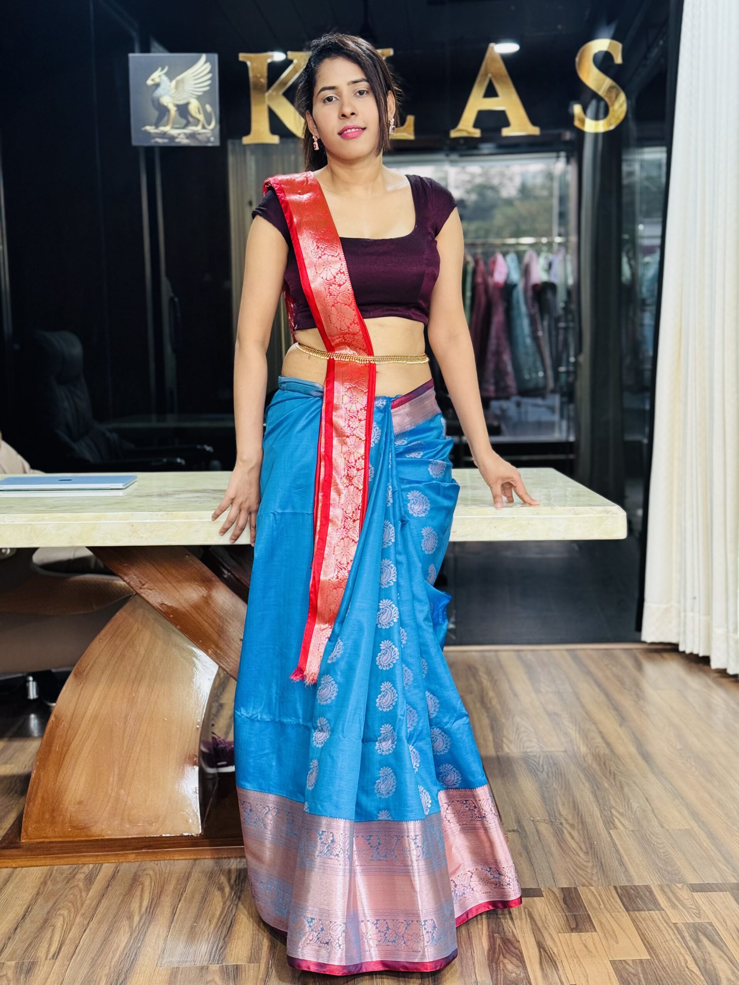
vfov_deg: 39.7
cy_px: 492
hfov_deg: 30.3
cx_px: 370
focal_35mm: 48
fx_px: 1366
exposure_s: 1/50
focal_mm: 6.76
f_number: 1.78
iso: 250
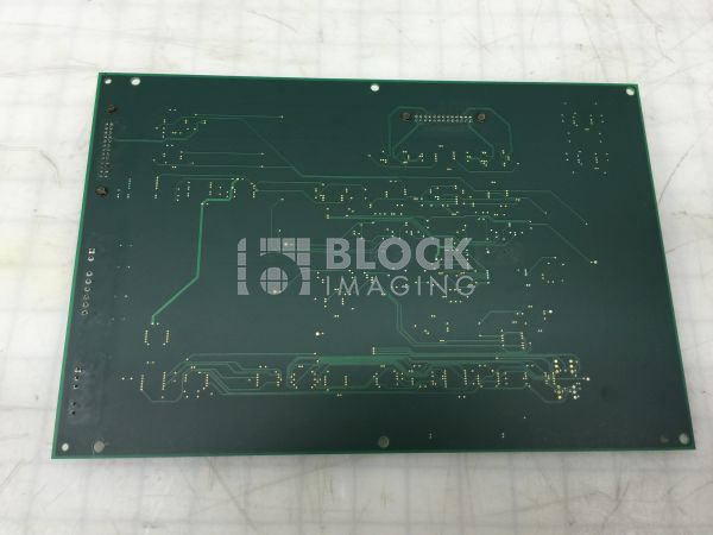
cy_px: 268
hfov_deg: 61.7
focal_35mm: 29
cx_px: 356
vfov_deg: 48.2
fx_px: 597
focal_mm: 4.15
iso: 32
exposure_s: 1/15
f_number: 2.2
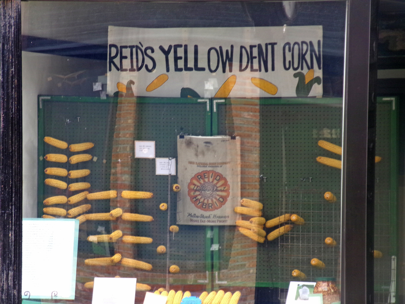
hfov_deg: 7.0
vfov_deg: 5.3
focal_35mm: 281
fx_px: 3288
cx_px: 202
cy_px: 152
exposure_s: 1/60
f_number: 5.9
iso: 200
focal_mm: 50.3
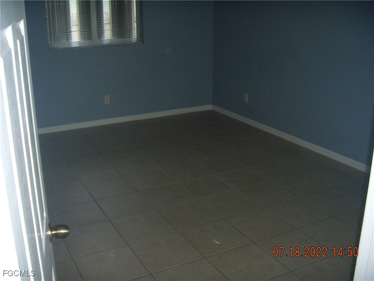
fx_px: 411
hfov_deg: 49.0
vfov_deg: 37.7
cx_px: 187
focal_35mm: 38
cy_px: 140
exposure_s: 1/60.2
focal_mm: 6.4
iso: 128
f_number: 3.5
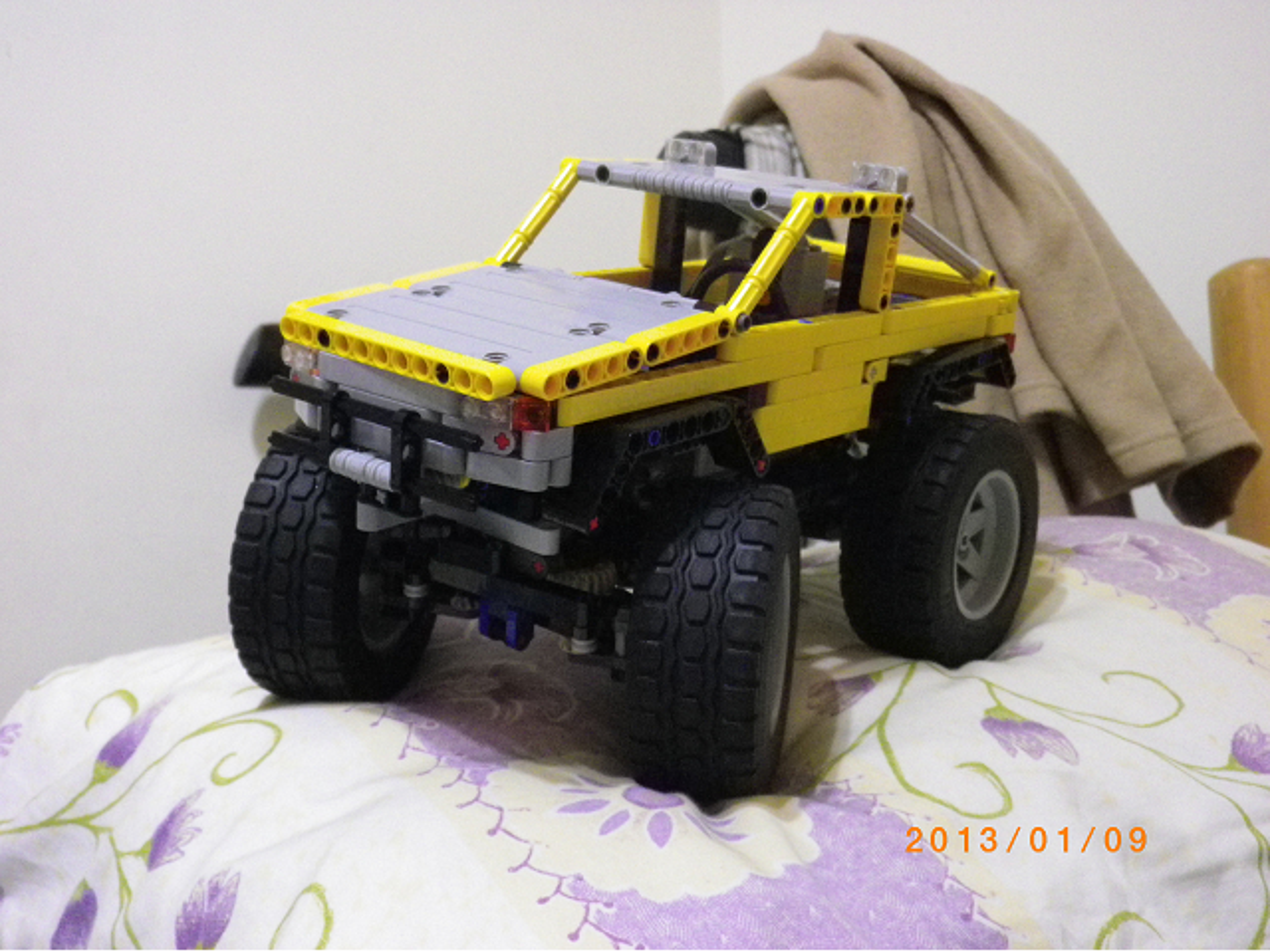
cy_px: 476
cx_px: 635
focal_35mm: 41
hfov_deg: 45.8
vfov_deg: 35.1
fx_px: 1504
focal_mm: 7.3
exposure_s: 1/15
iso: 800
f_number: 3.9
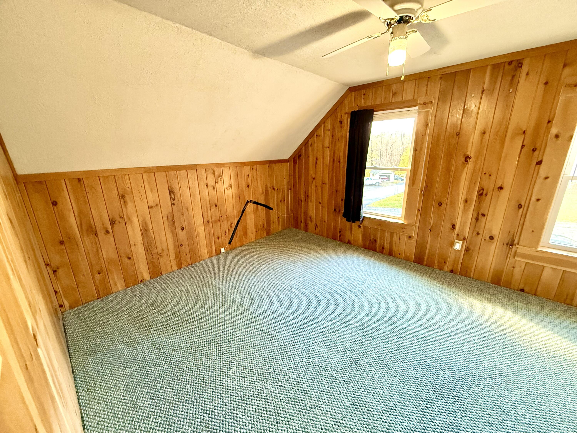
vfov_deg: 85.7
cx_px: 288
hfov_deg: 102.1
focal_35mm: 14
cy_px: 216
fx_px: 233
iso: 640
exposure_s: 1/60
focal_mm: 2.22
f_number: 2.2
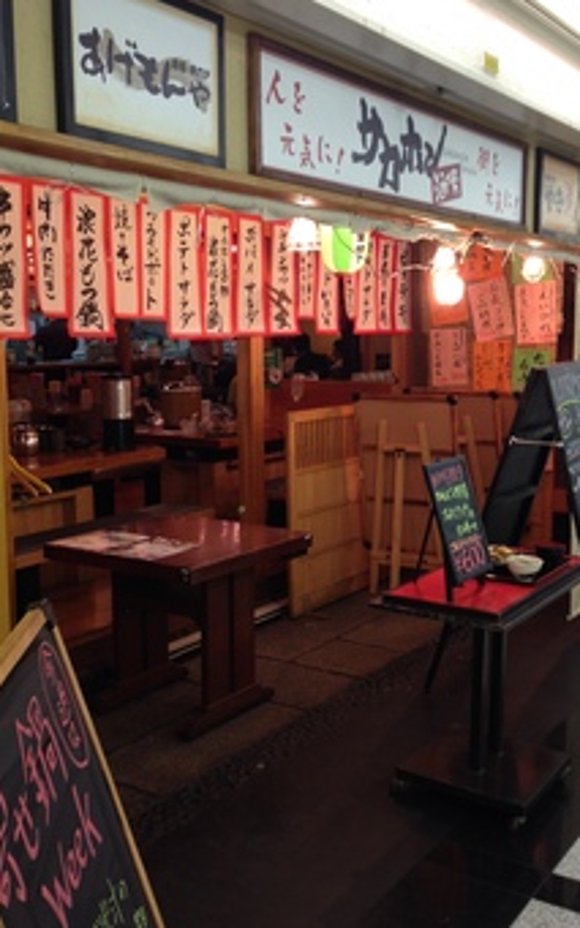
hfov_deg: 31.2
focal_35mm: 41
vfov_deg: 48.2
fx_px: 1037
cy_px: 460
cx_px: 338
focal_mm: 4.12
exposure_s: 1/20
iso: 64
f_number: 2.4
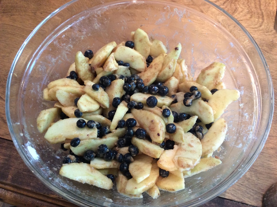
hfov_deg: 56.9
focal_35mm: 32
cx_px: 138
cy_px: 104
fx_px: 256
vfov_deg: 44.1
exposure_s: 1/24
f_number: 2.4
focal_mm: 3.3
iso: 80
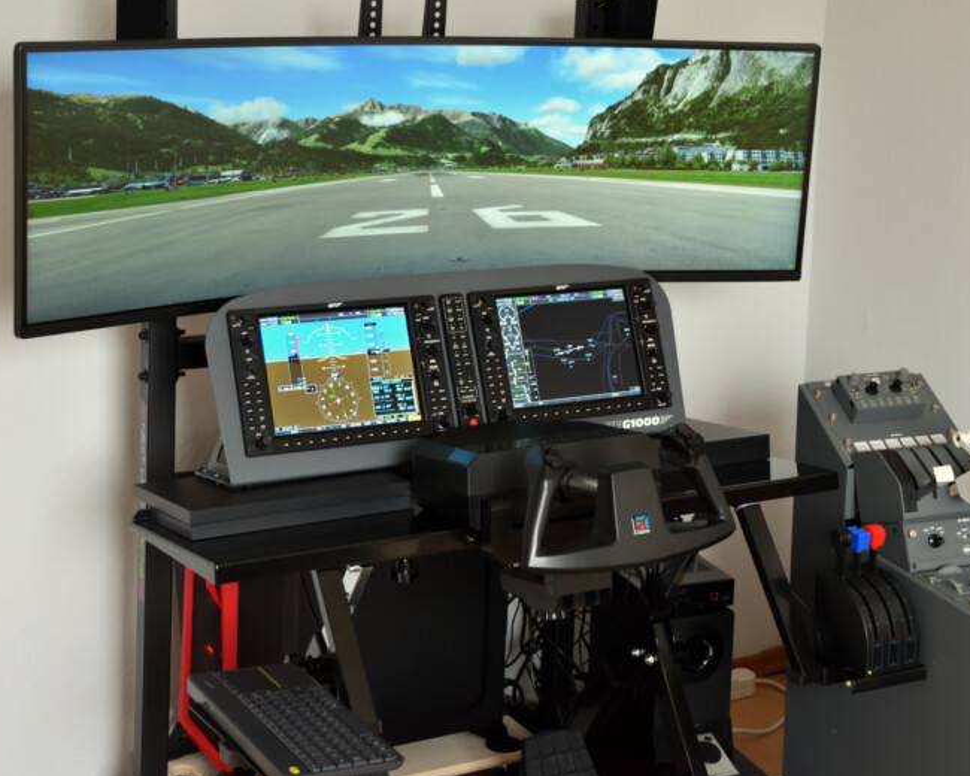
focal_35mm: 65
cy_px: 389
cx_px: 567
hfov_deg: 29.1
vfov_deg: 23.5
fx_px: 1866
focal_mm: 38
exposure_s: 1/60
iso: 1000
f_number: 4.8
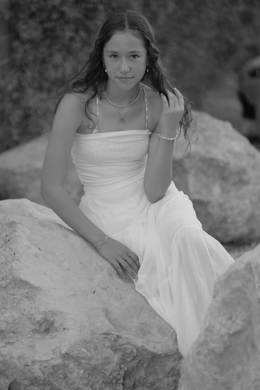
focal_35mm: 159
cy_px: 195
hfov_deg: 8.6
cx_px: 130
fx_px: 1722
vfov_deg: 12.9
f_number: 2.8
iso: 500
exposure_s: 1/160
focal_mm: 106
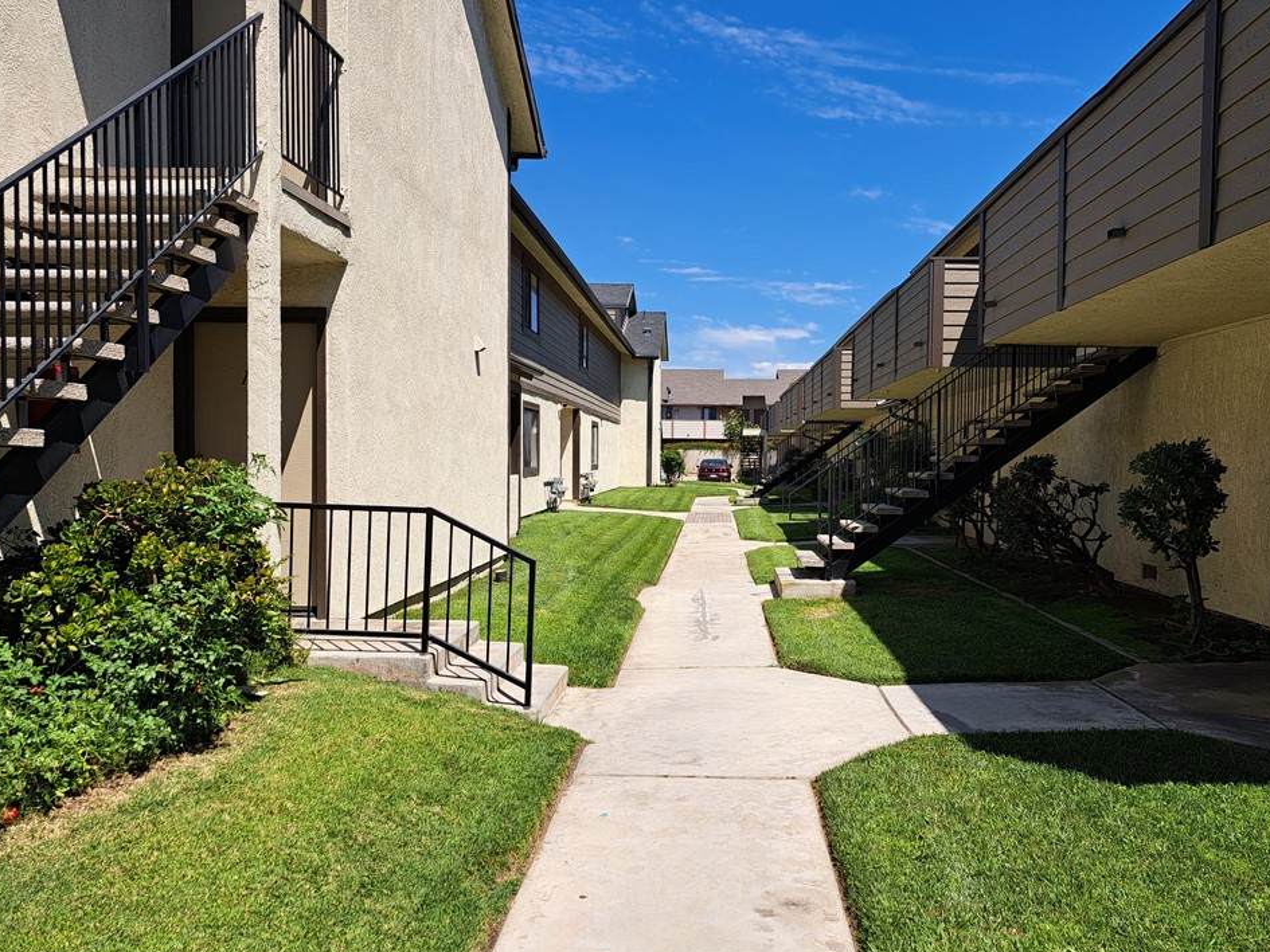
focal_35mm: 26
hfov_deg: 67.2
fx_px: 954
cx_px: 675
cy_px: 473
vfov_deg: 53.1
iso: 50
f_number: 1.8
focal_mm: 5.23
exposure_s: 1/1078
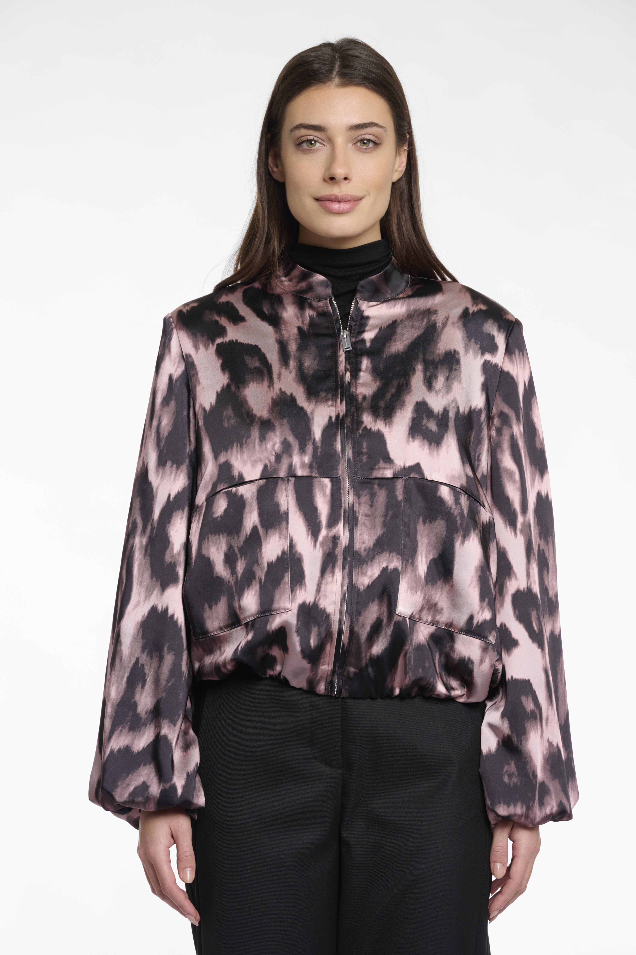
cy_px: 478
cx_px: 318
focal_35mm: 100
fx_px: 2650
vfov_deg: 20.4
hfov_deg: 13.7
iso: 125
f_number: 8
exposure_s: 1/200
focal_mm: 100
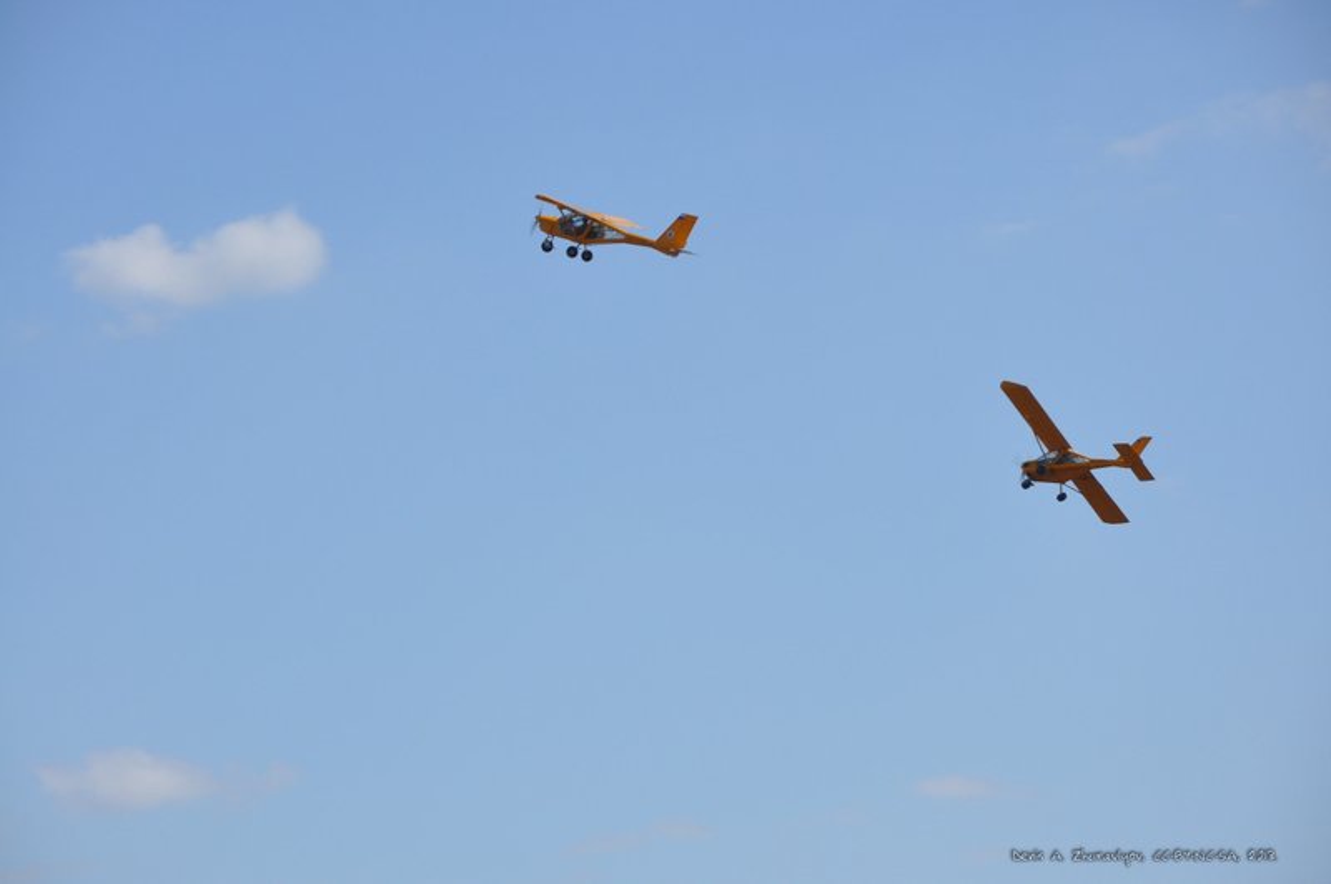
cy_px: 442
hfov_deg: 11.0
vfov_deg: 7.3
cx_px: 666
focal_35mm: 188
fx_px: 6922
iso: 200
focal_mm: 125
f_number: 8
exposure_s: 1/250
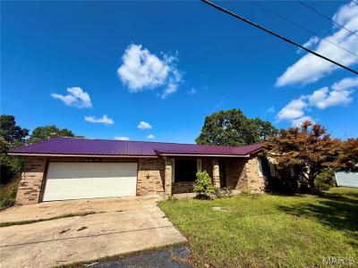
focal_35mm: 14
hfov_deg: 102.1
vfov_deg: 85.7
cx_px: 179
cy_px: 134
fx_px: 145
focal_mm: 2.22
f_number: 2.2
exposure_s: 1/2092
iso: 50
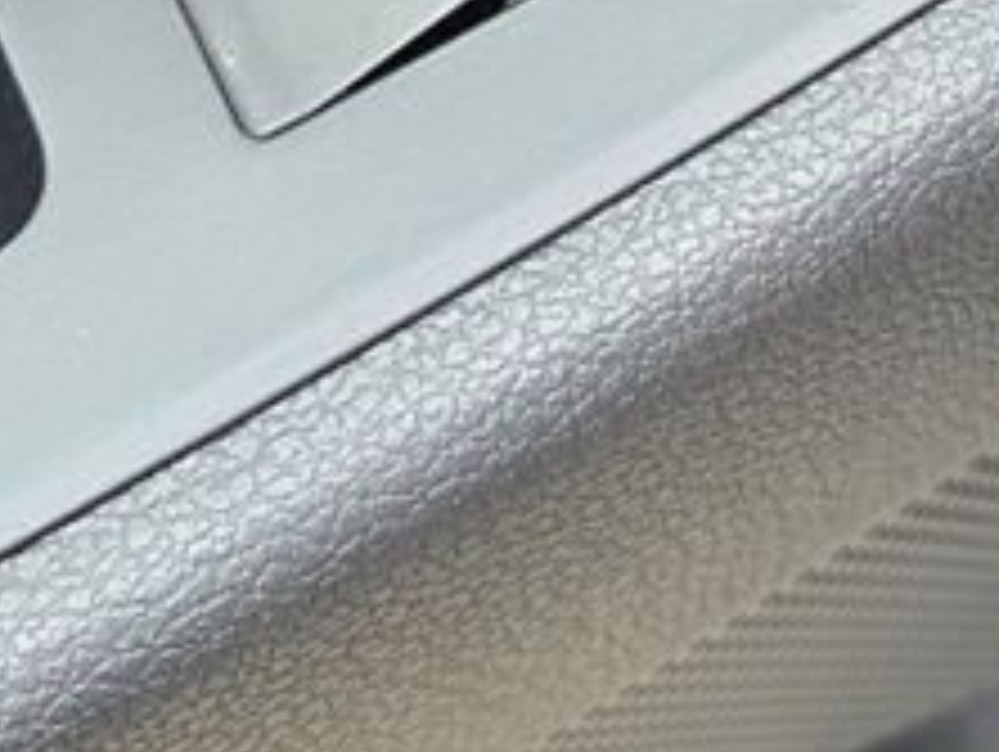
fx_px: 3062
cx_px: 706
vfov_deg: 12.9
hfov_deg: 18.4
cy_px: -536
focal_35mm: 106
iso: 200
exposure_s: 1/180
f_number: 1.7
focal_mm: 6.3
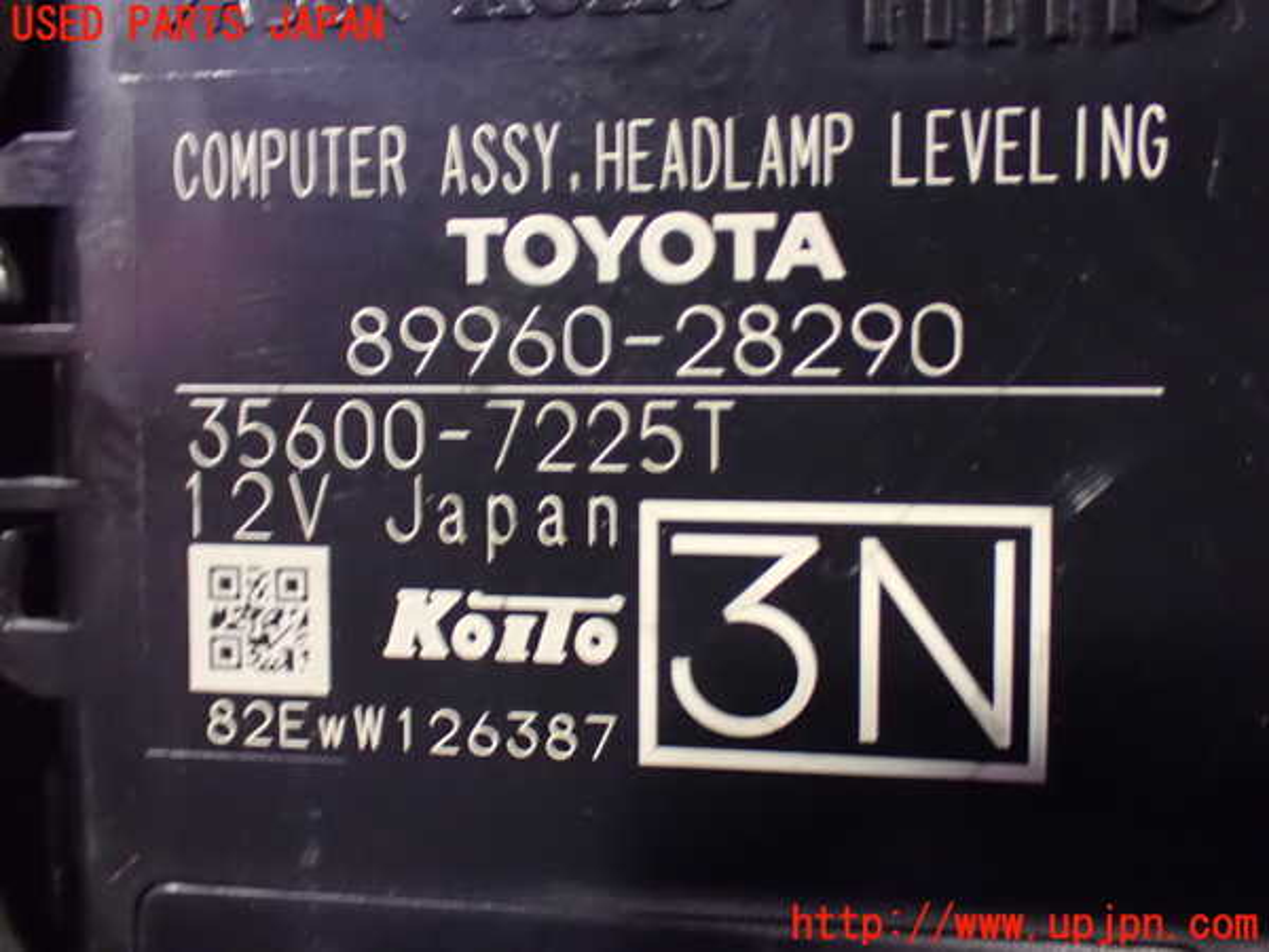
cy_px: 476
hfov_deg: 45.8
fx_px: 1503
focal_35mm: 41
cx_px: 634
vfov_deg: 35.1
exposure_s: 1/20
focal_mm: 7.31
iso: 1600
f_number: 2.8
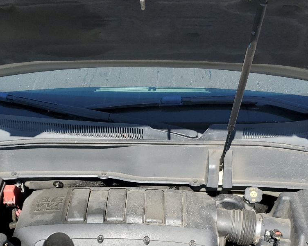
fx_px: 492
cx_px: 147
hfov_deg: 34.7
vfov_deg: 27.0
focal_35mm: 54
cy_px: 229
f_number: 1.5
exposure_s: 1/1667
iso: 50
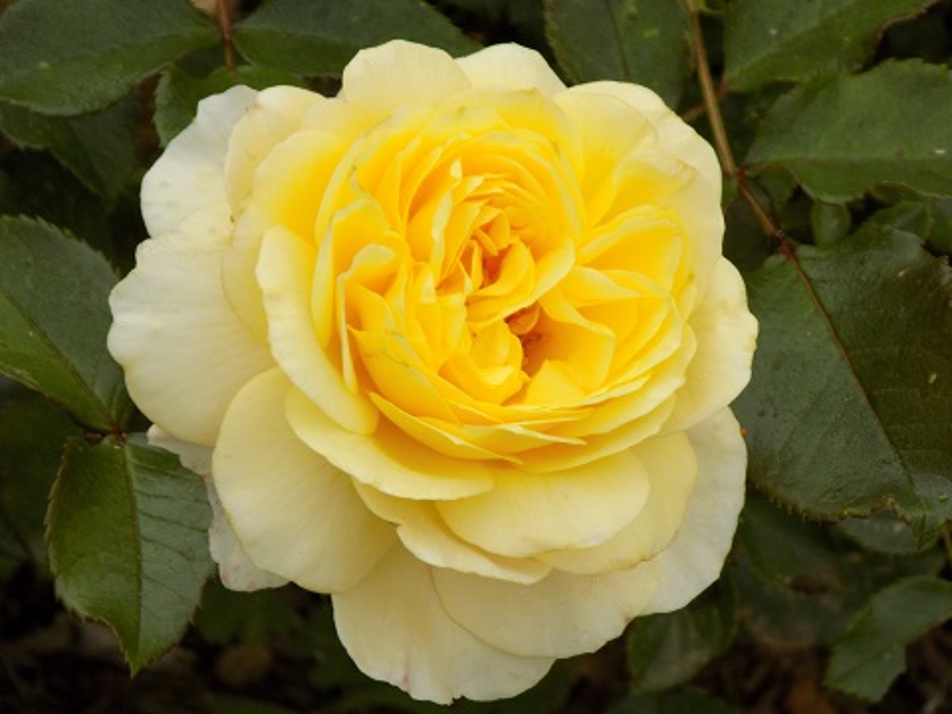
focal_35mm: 317
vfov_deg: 4.7
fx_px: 8718
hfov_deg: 6.3
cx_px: 476
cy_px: 357
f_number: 5.9
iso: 80
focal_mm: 56.4
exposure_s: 1/100
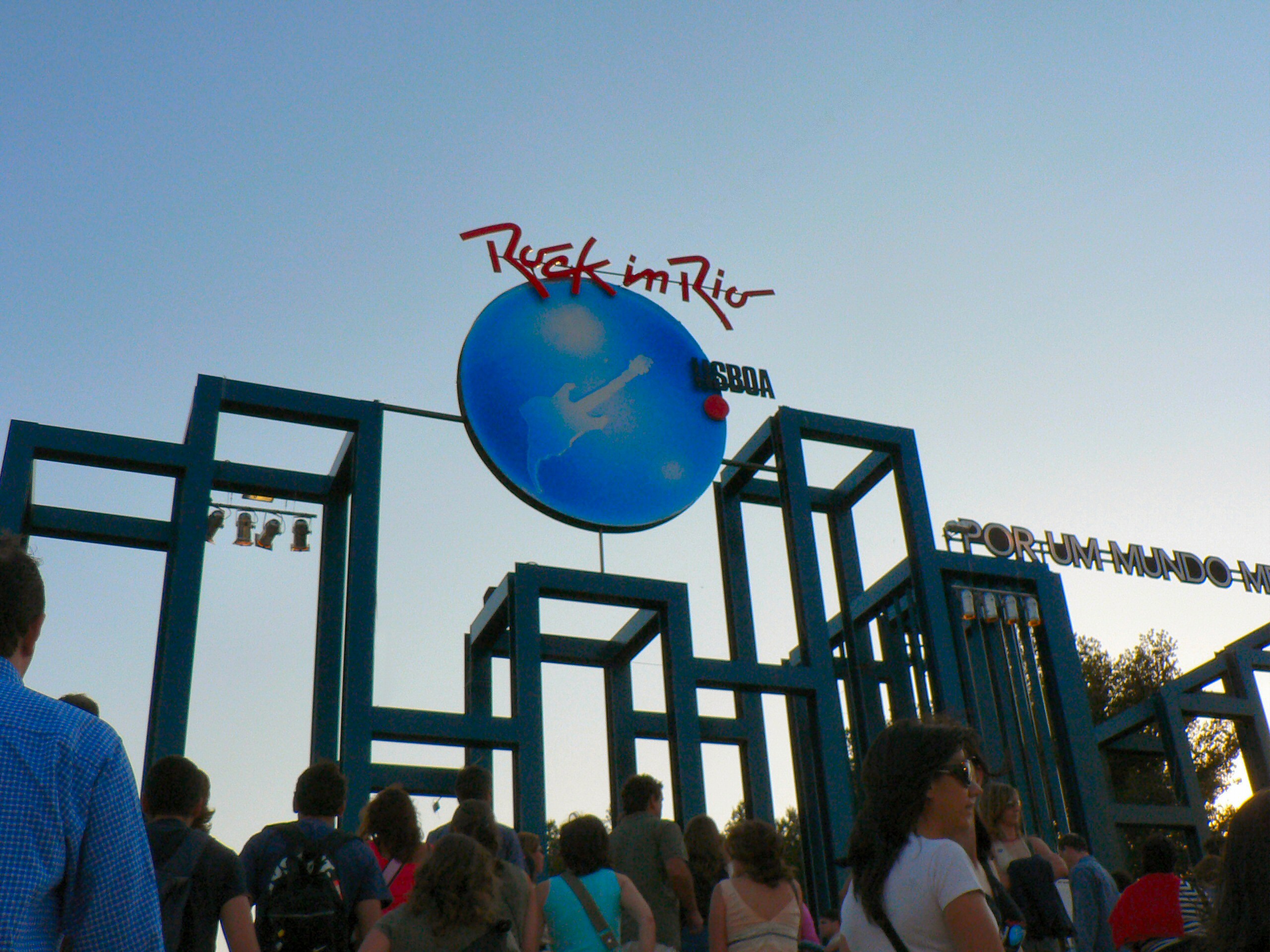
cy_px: 476
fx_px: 1321
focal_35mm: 36
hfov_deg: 51.4
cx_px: 635
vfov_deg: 39.7
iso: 100
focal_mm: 6
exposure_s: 1/400
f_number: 5.6
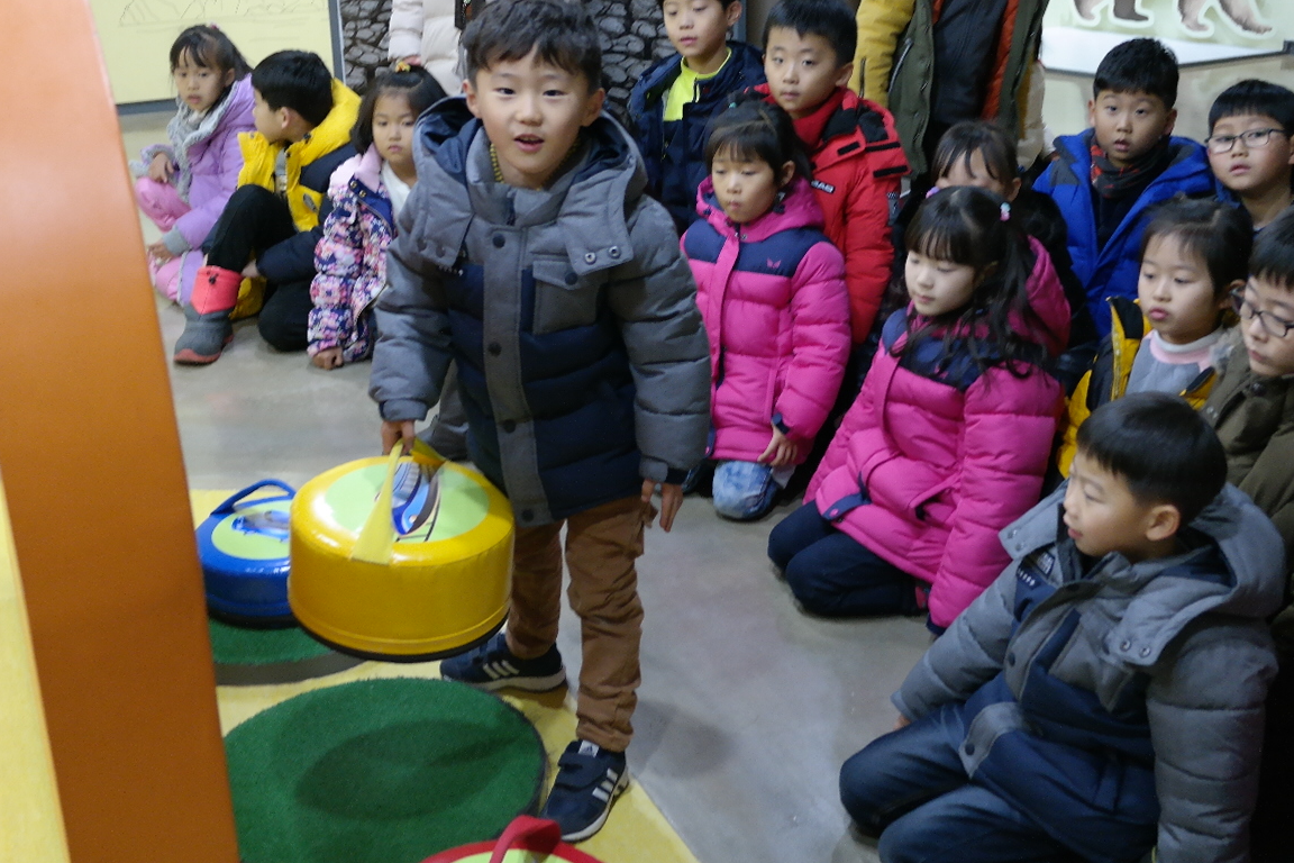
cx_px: 685
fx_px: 1617
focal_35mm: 45
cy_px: 327
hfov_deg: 43.6
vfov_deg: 29.8
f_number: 3.5
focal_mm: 20
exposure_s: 1/40
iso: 800
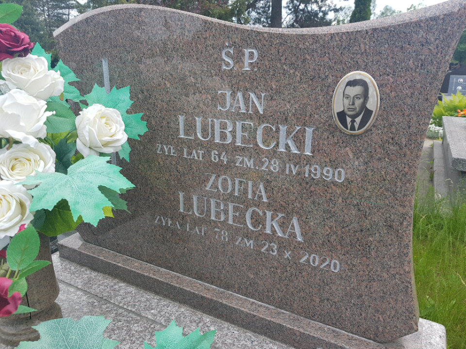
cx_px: 233
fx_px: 350
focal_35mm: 26
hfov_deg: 67.3
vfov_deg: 53.1
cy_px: 174
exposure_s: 1/674
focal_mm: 4.2
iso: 40
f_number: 1.7
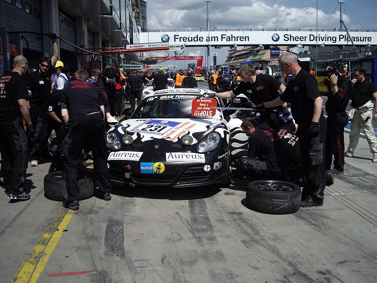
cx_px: 188
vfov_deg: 37.7
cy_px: 142
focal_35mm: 38
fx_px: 414
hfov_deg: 49.0
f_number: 5.6
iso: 50
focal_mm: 7.9
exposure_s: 1/500
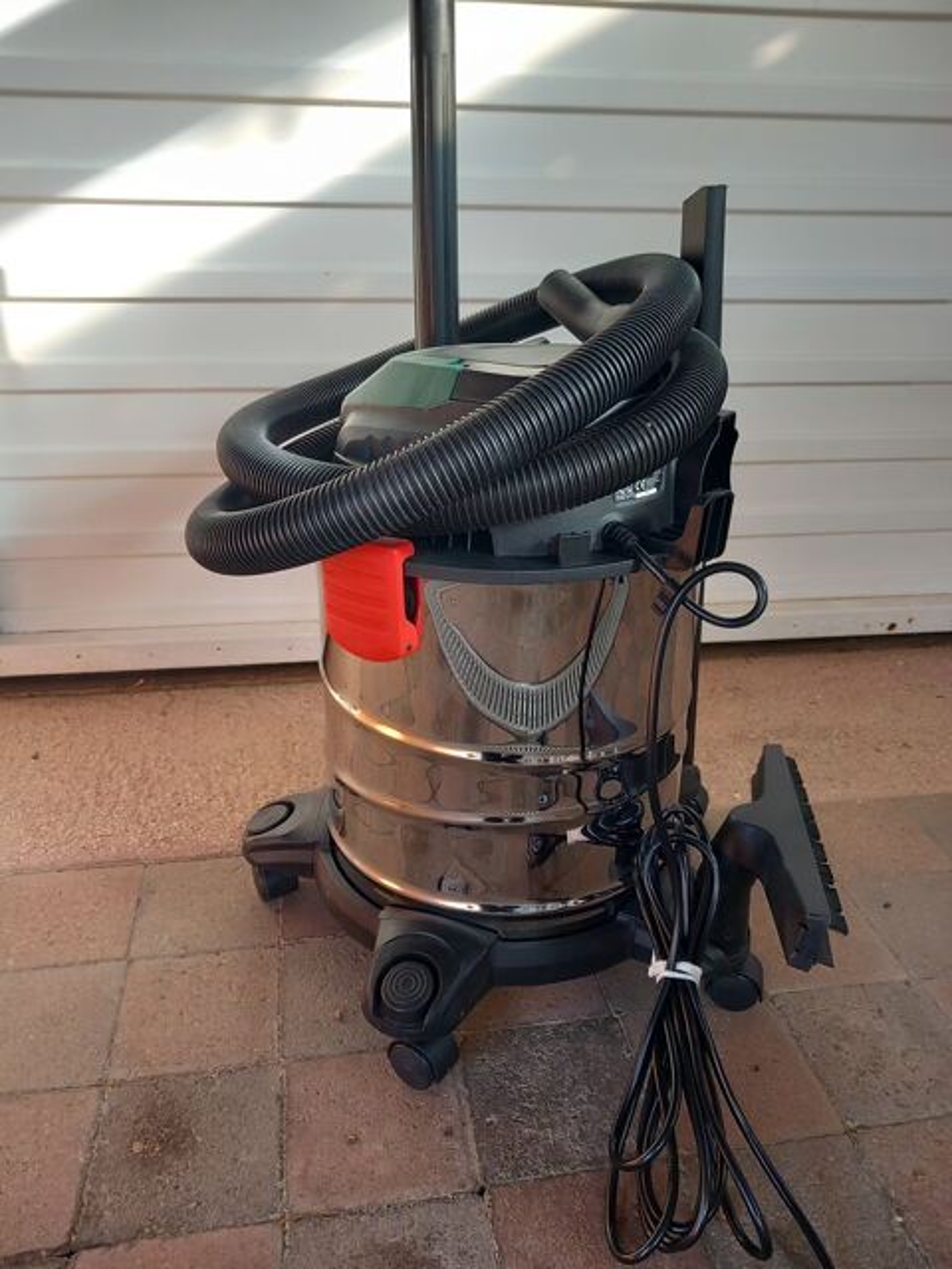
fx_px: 990
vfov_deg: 65.3
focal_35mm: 27
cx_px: 476
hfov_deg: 51.4
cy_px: 634
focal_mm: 4
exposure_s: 1/50
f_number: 1.8
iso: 40
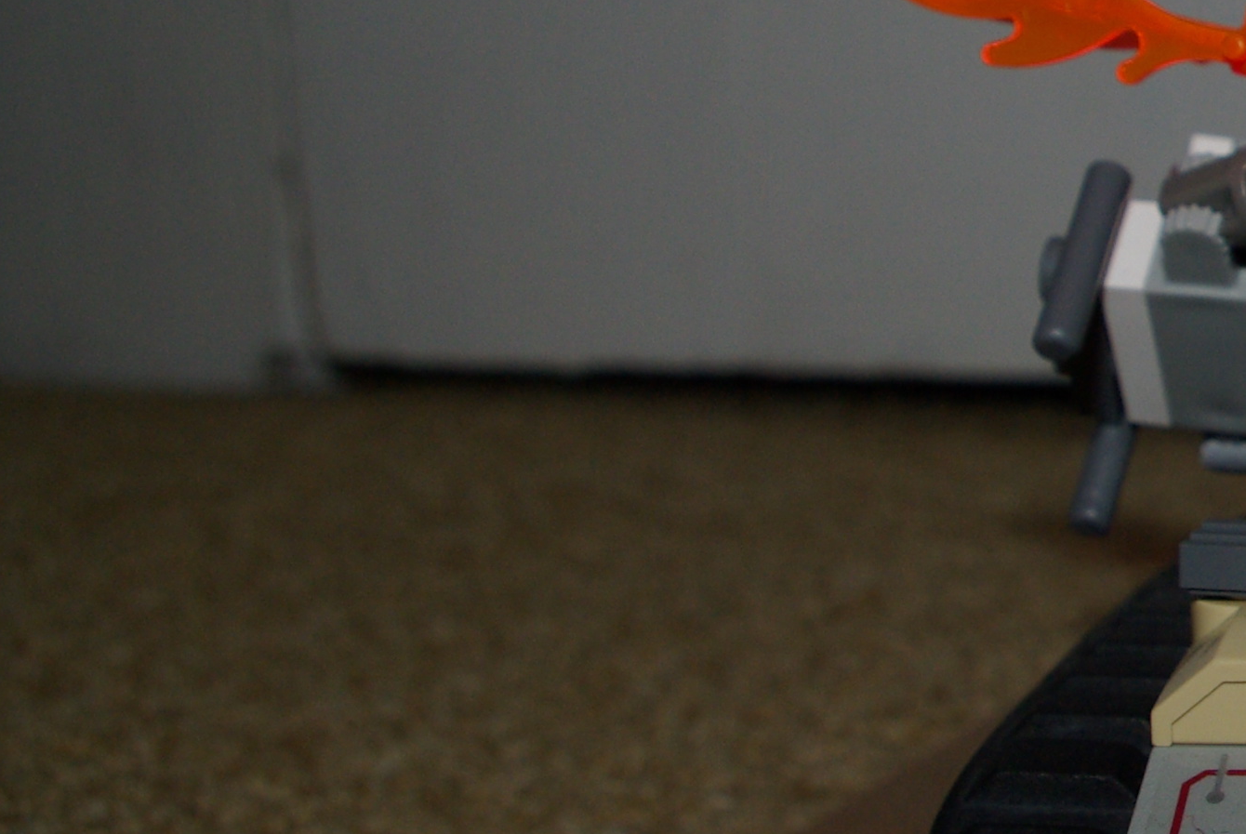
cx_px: 1641
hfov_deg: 22.9
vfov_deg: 17.5
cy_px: 280
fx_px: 2703
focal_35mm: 78
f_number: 8
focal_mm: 18
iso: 400
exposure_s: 1/30
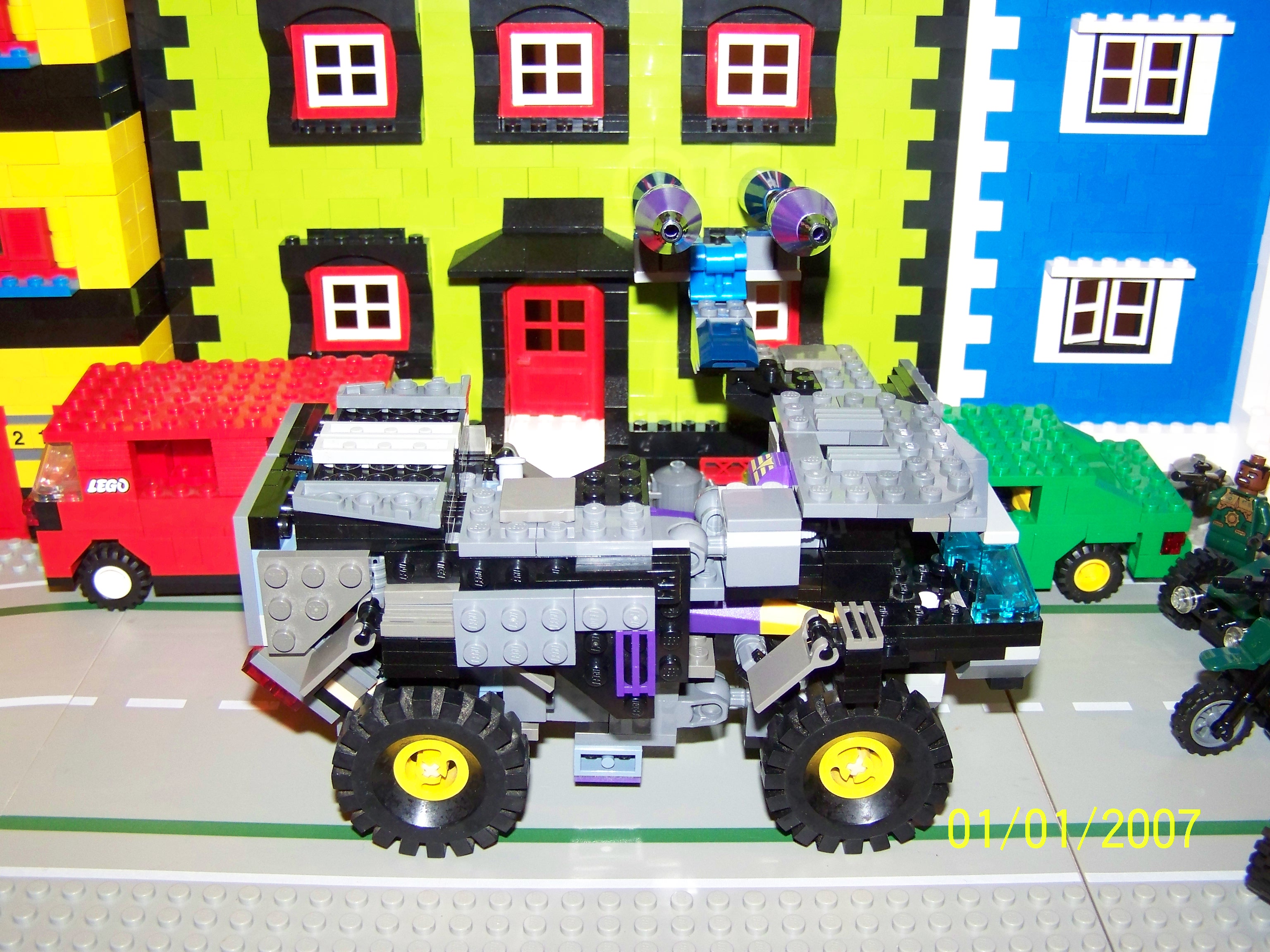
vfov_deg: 37.7
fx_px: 1394
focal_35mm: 38
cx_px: 635
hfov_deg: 49.0
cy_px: 476
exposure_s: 1/30
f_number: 2.8
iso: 200
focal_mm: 6.3
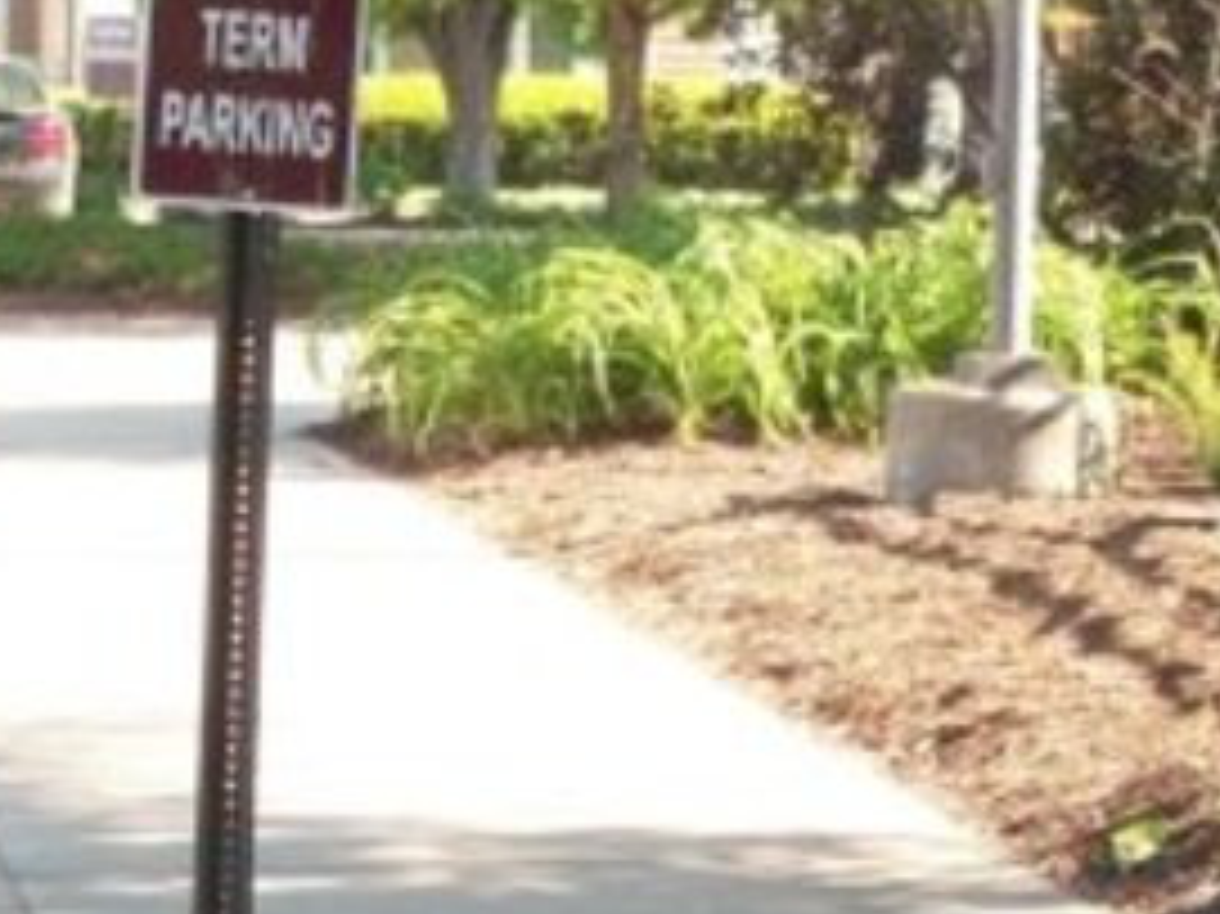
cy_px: 1040
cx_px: 729
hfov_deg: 8.7
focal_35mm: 227
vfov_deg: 6.5
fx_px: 7997
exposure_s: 1/60
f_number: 5.2
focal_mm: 17.1
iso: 96
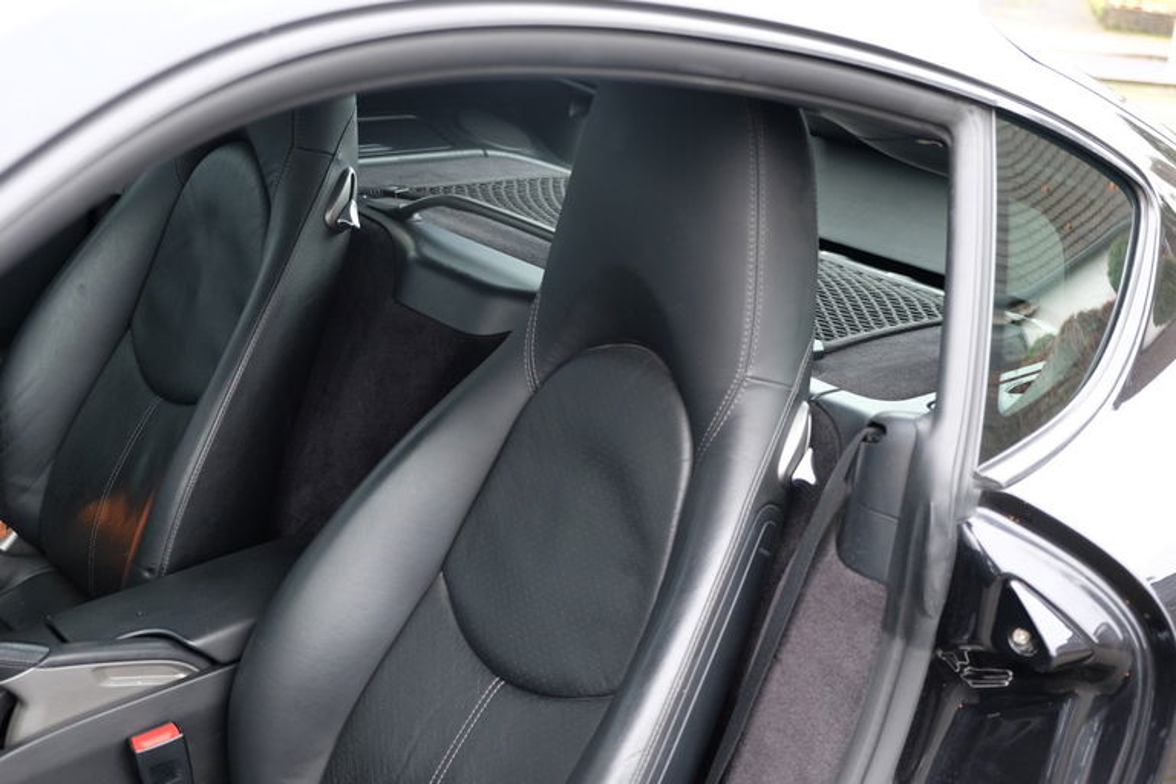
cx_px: 588
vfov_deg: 31.2
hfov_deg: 45.4
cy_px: 392
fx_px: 1405
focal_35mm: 43
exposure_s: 1/25
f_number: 3.2
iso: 800
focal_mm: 28.9
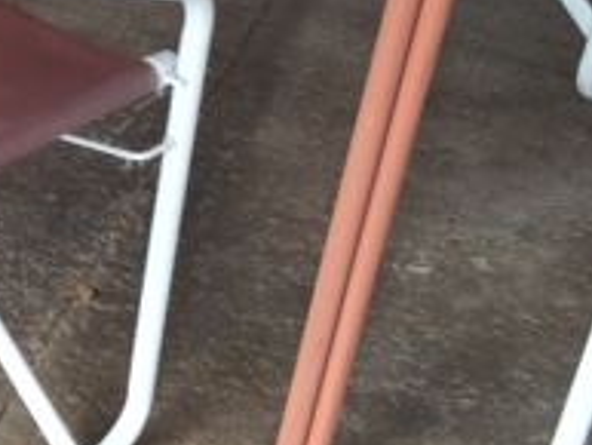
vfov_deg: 15.4
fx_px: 1643
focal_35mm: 96
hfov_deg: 17.9
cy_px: 117
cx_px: -340
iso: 32
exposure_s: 1/126
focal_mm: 4.15
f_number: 2.2
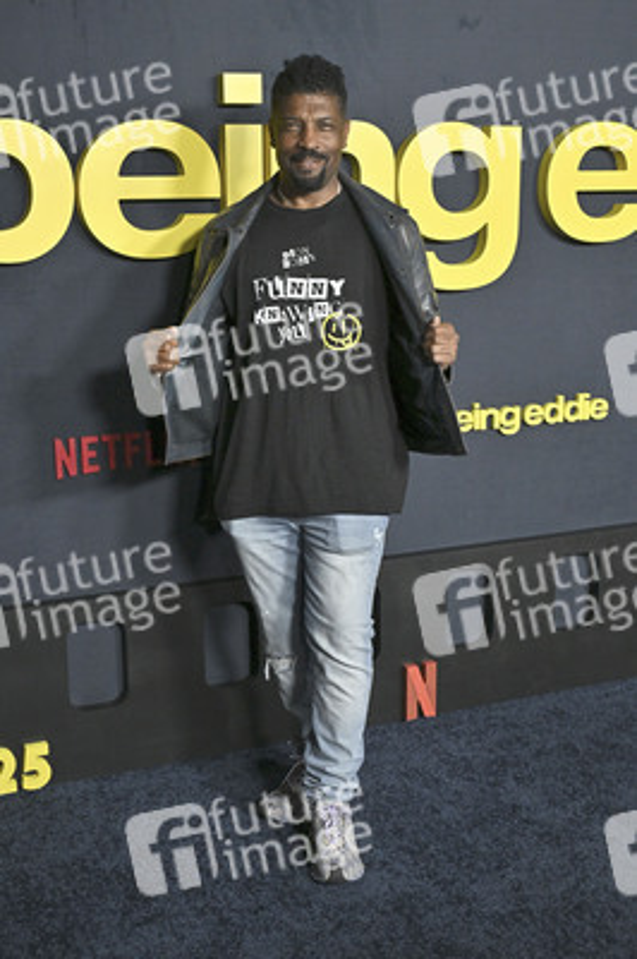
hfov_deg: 33.3
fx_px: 1063
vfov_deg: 48.5
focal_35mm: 40
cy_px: 480
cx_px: 318
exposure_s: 1/320
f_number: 5.6
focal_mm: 40
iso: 2500
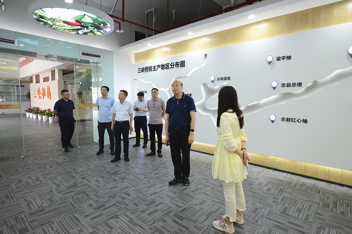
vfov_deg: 61.9
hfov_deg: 84.0
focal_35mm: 20
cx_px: 176
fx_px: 196
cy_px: 117
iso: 5000
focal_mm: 20
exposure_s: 1/800
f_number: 2.8
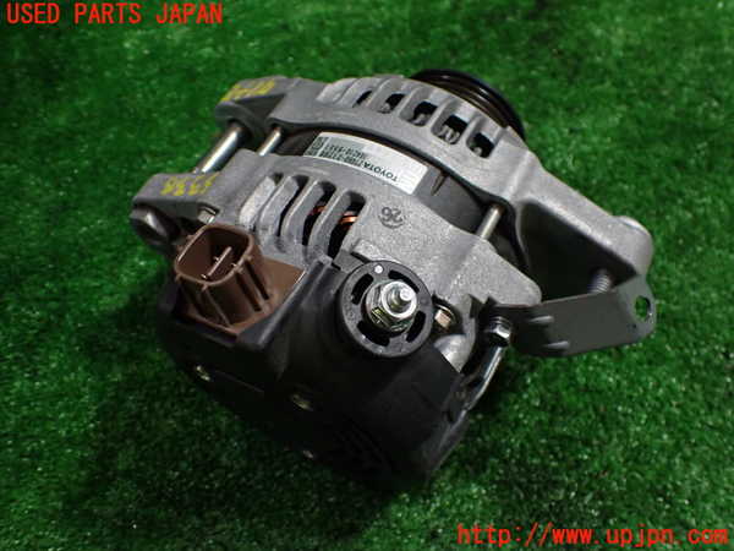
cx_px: 367
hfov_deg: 60.0
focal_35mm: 30
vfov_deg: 46.8
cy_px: 276
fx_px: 636
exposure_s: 1/125
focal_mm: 5.4
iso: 500
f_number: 2.3
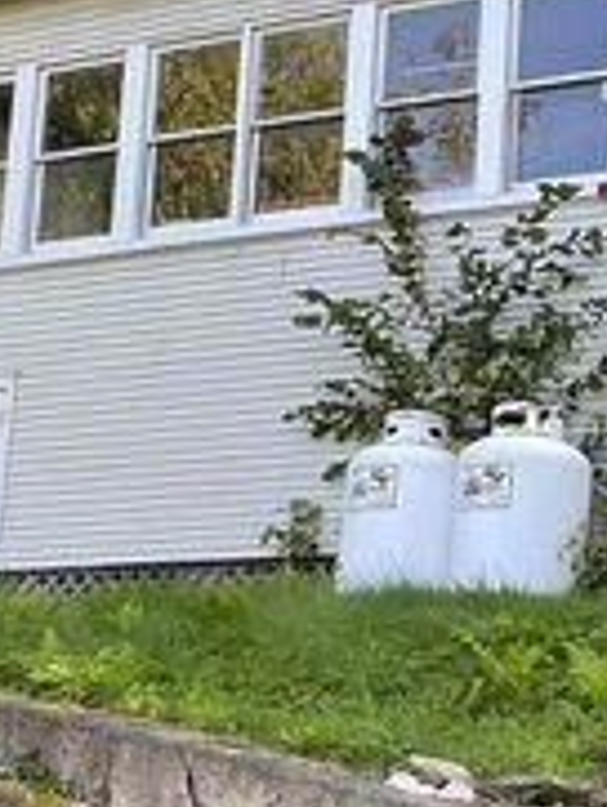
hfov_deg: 13.8
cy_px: 390
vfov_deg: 18.4
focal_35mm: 107
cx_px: 424
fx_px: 2499
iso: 25
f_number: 1.8
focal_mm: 3
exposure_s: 1/120
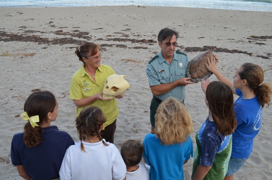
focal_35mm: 30
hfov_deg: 62.0
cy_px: 90
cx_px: 136
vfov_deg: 43.4
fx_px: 226
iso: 200
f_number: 6.3
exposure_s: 1/160
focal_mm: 20
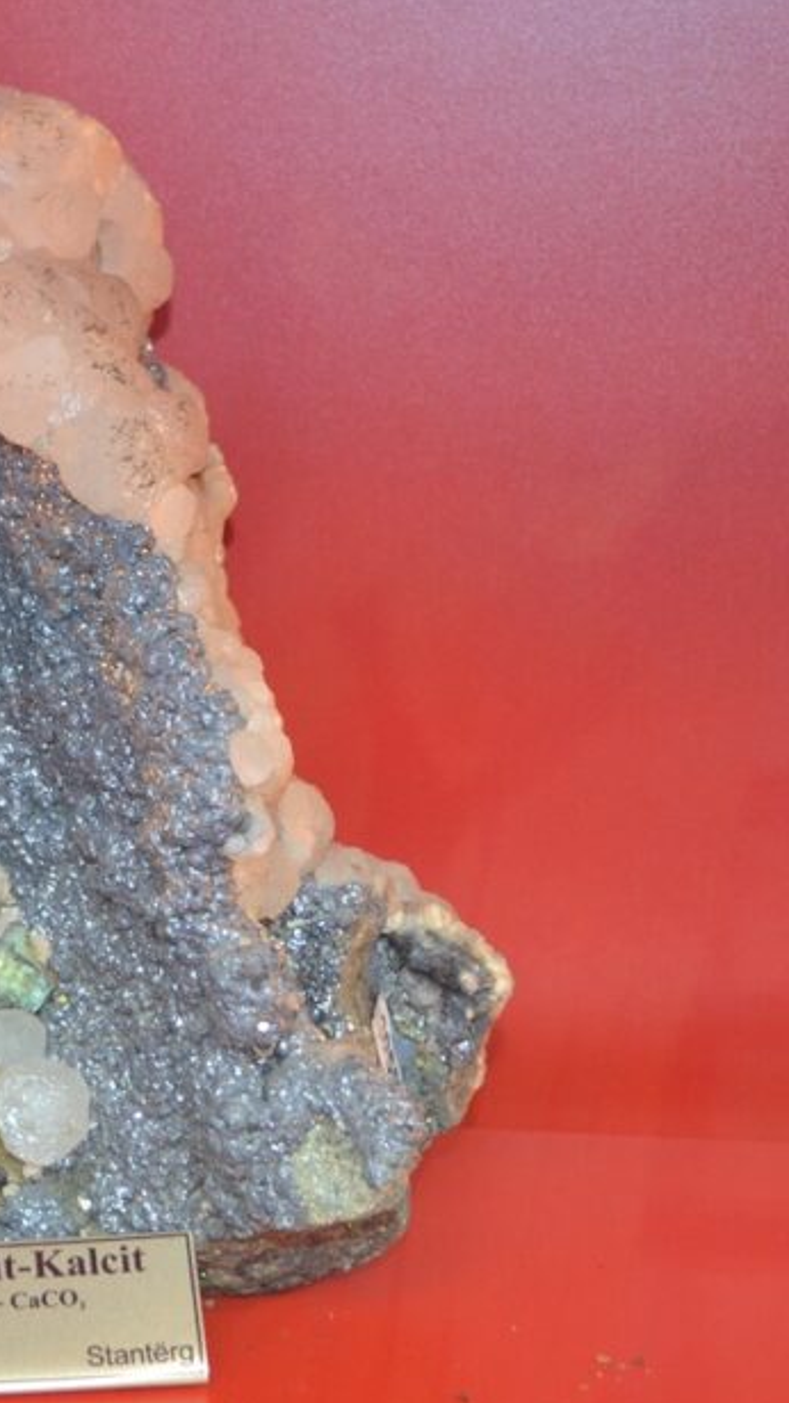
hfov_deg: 13.4
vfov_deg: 23.9
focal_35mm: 89
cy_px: 660
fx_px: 3310
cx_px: -50
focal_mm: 34
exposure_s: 1/60
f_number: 5
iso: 1400
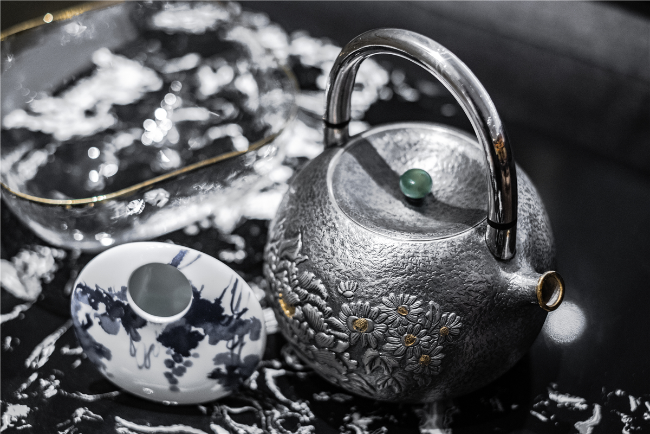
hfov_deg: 37.5
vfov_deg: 25.5
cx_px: 325
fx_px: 957
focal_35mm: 53
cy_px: 217
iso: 1600
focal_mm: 35
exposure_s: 1/200
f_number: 2.2
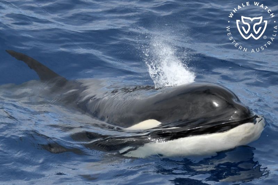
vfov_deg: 5.7
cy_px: 92
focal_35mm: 240
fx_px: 1853
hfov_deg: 8.6
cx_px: 139
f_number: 5.6
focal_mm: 240
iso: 1600
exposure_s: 1/8000
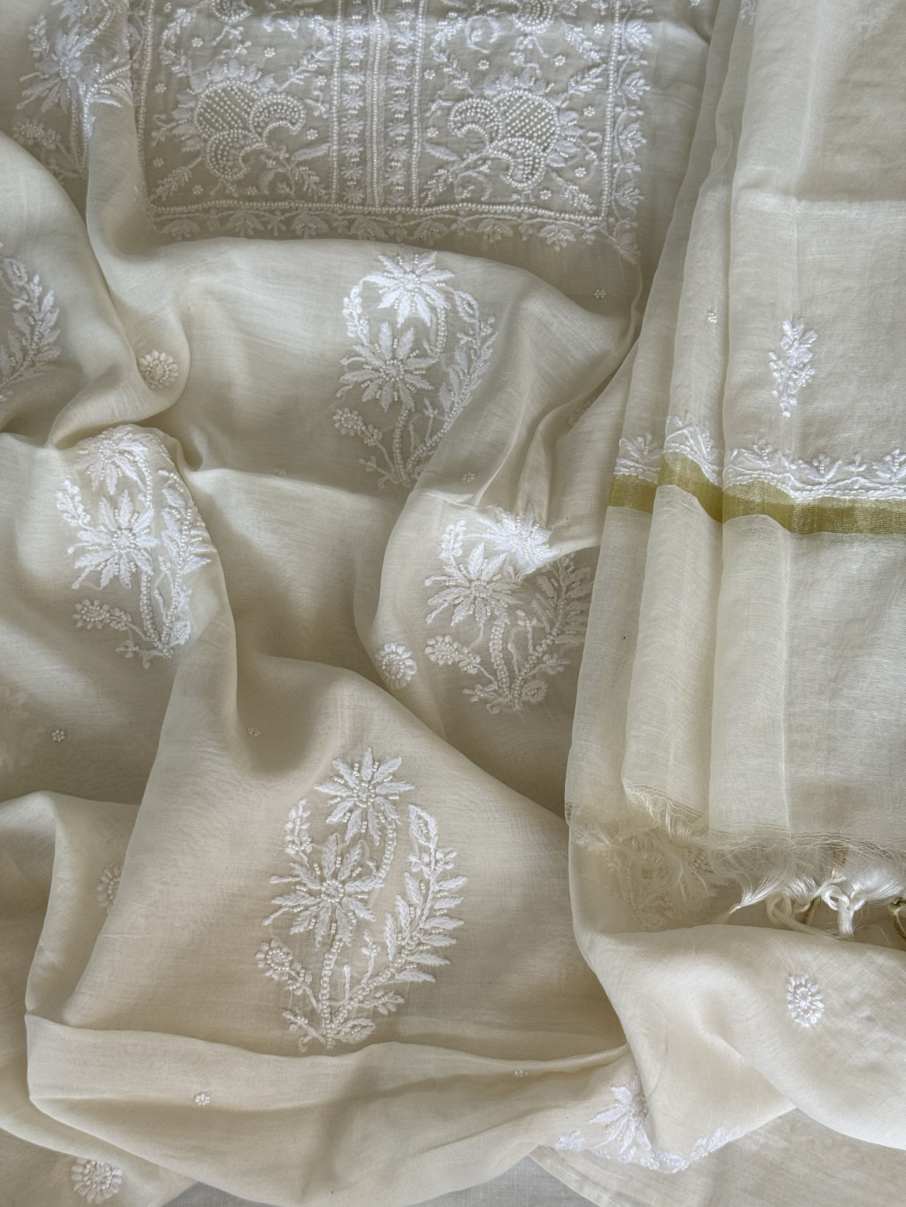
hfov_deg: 30.3
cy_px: 604
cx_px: 453
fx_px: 1675
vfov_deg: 39.7
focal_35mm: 48
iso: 100
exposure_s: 1/69
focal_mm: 6.76
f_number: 1.78
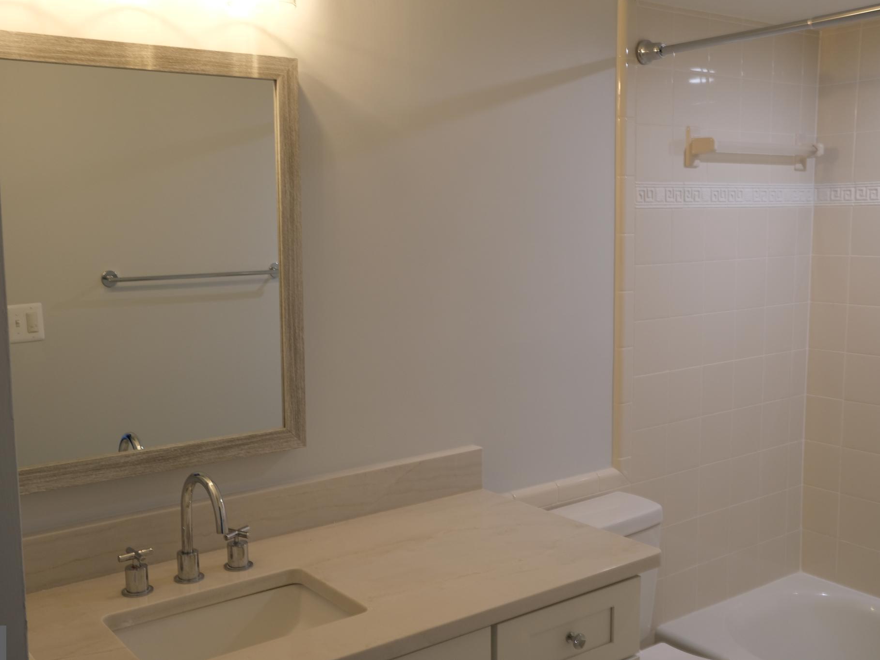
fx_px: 966
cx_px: 395
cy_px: 330
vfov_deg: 37.7
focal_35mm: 38
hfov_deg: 48.9
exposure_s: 1/8
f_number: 11
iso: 500
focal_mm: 23
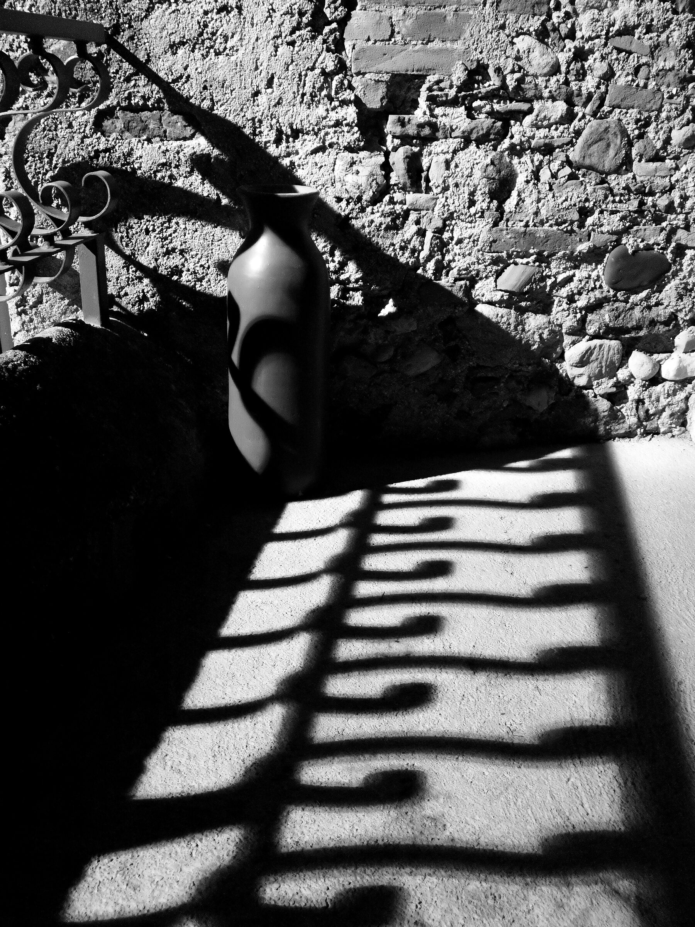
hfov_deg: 42.9
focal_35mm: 33
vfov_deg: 55.4
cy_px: 464
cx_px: 348
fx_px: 883
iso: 2500
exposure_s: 1/12.5
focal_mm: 3.95
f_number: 1.8
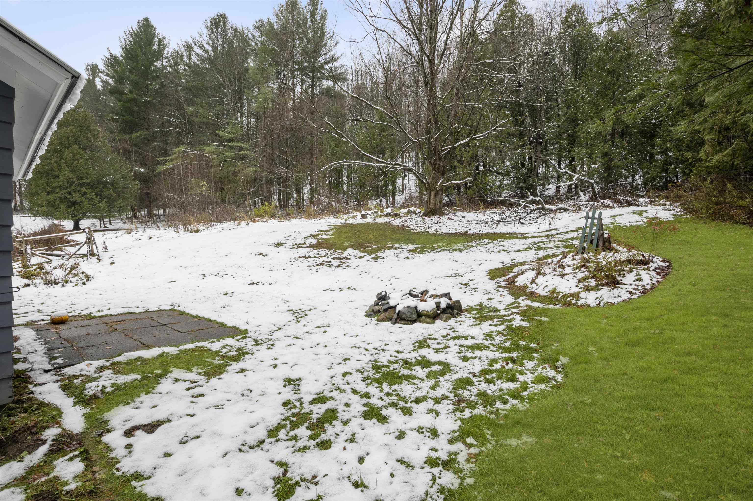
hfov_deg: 96.8
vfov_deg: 73.7
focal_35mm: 16
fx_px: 334
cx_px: 376
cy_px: 250
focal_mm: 11
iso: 64
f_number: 8
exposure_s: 1/25
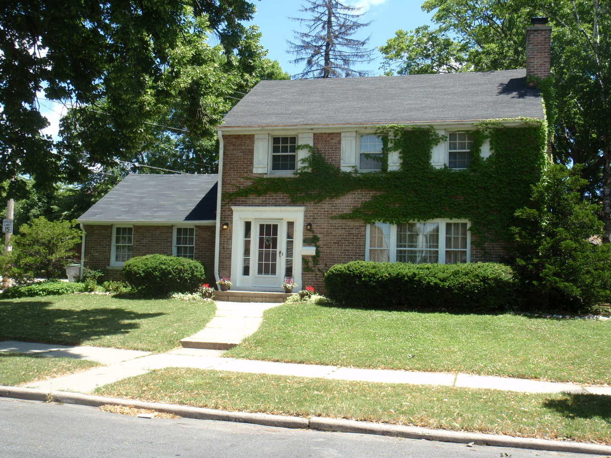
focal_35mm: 40
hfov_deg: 46.8
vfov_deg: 36.0
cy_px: 229
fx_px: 706
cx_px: 306
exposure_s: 1/250
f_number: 3.9
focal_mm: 7.25
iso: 64
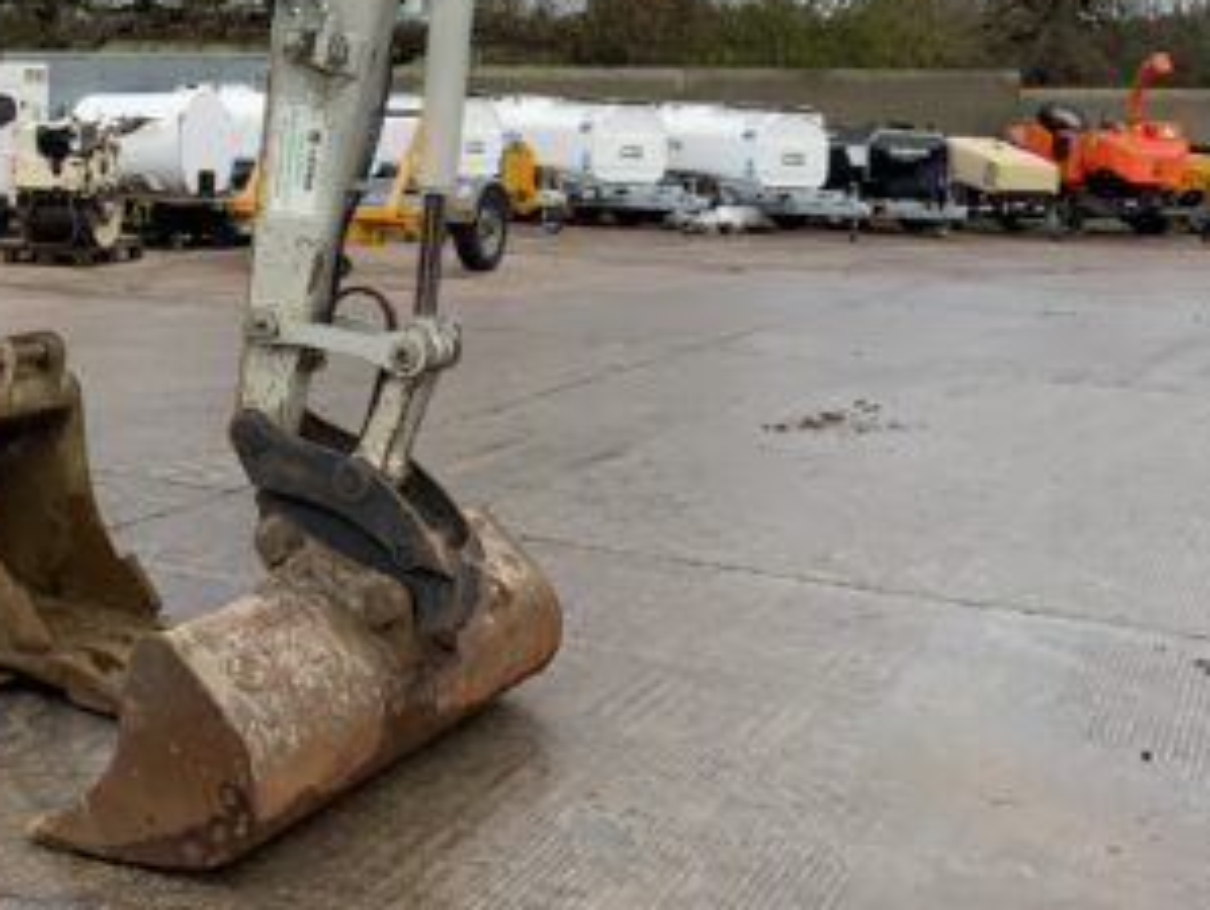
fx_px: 2170
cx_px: 8
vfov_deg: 23.2
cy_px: 133
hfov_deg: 29.2
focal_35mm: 62
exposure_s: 1/346
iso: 16
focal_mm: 3
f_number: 1.8
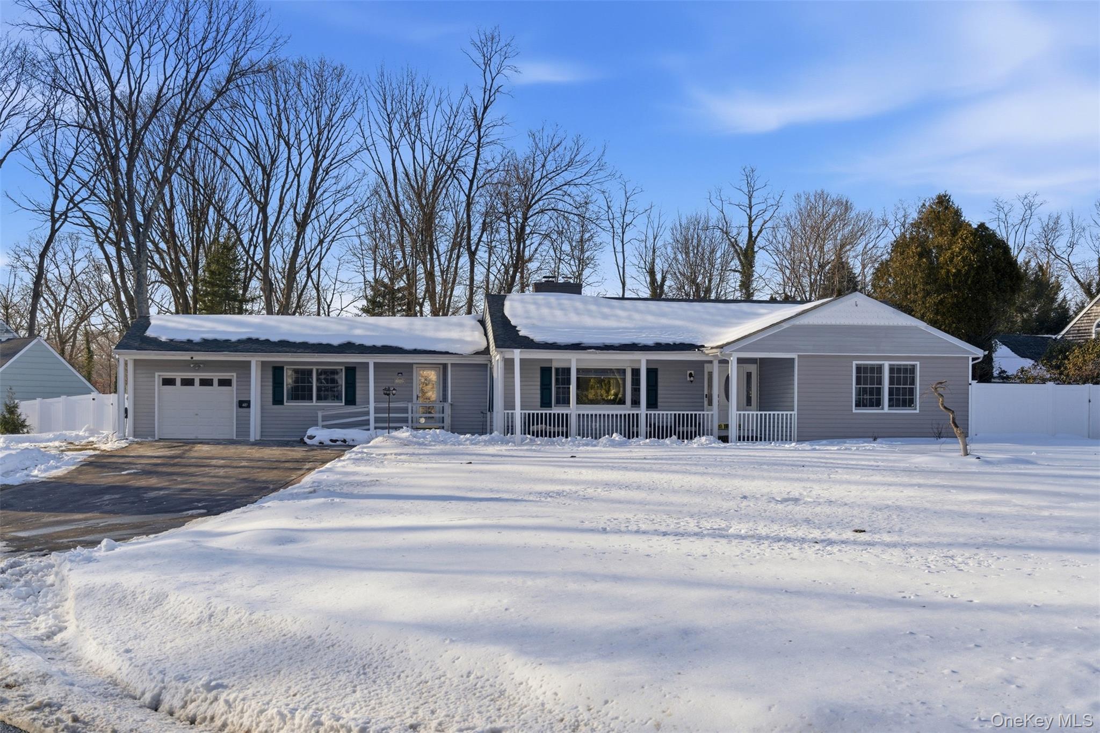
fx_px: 1069
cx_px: 550
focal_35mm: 35
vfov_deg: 37.8
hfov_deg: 54.4
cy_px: 366
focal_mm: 35
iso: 250
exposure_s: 1/3200
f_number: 9
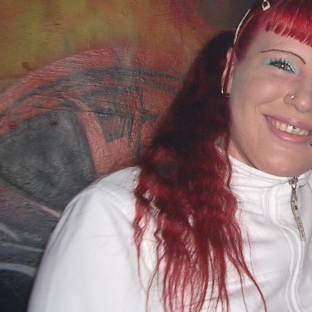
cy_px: 128
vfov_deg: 23.3
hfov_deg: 22.0
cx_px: 350
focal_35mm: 74
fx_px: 755
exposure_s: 1/40
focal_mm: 5.8
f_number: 2.6
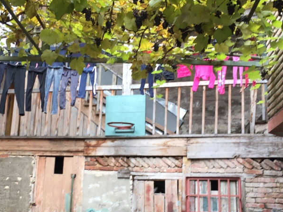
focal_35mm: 55
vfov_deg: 26.4
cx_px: 97
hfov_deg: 34.6
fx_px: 450
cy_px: 137
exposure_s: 1/50
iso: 32
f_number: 2.2
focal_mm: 4.15
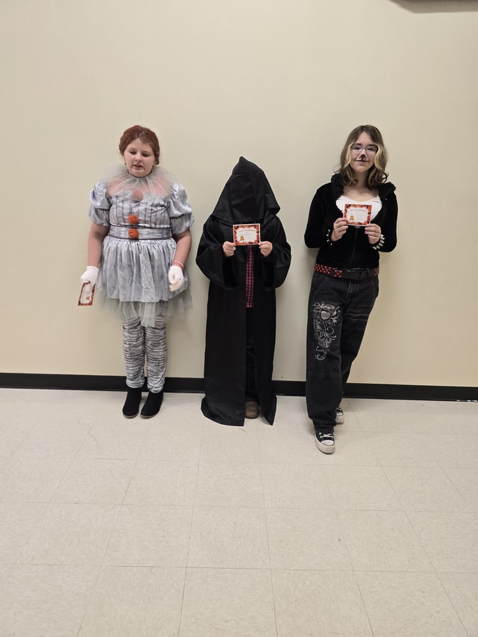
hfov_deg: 58.9
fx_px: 423
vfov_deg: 73.9
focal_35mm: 23
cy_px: 318
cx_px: 239
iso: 250
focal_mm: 6.3
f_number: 1.7
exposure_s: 1/120
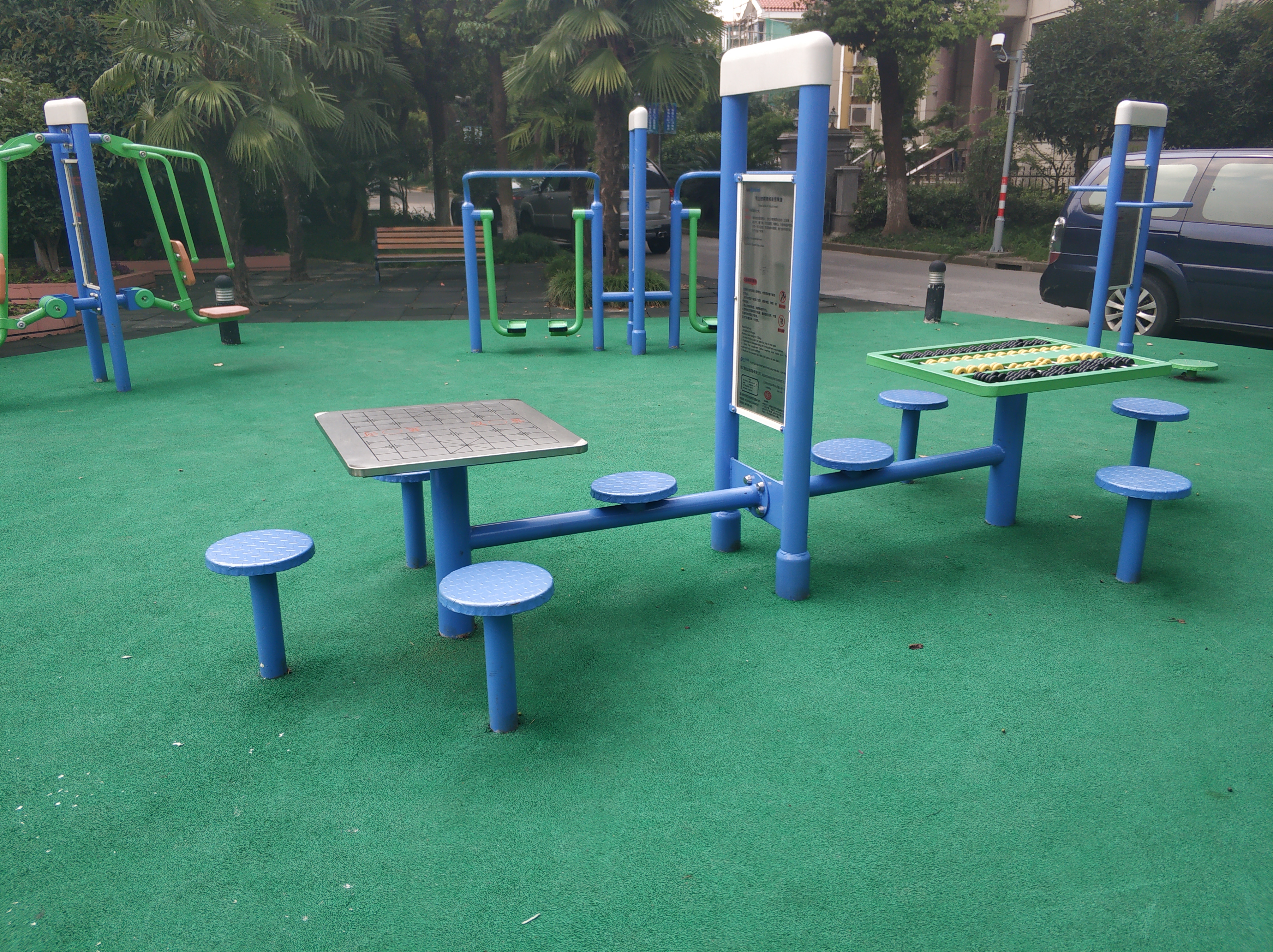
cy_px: 476
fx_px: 992
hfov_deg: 65.4
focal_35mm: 27
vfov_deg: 51.3
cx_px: 636
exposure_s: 1/562
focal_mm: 3.82
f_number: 1.8
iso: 100
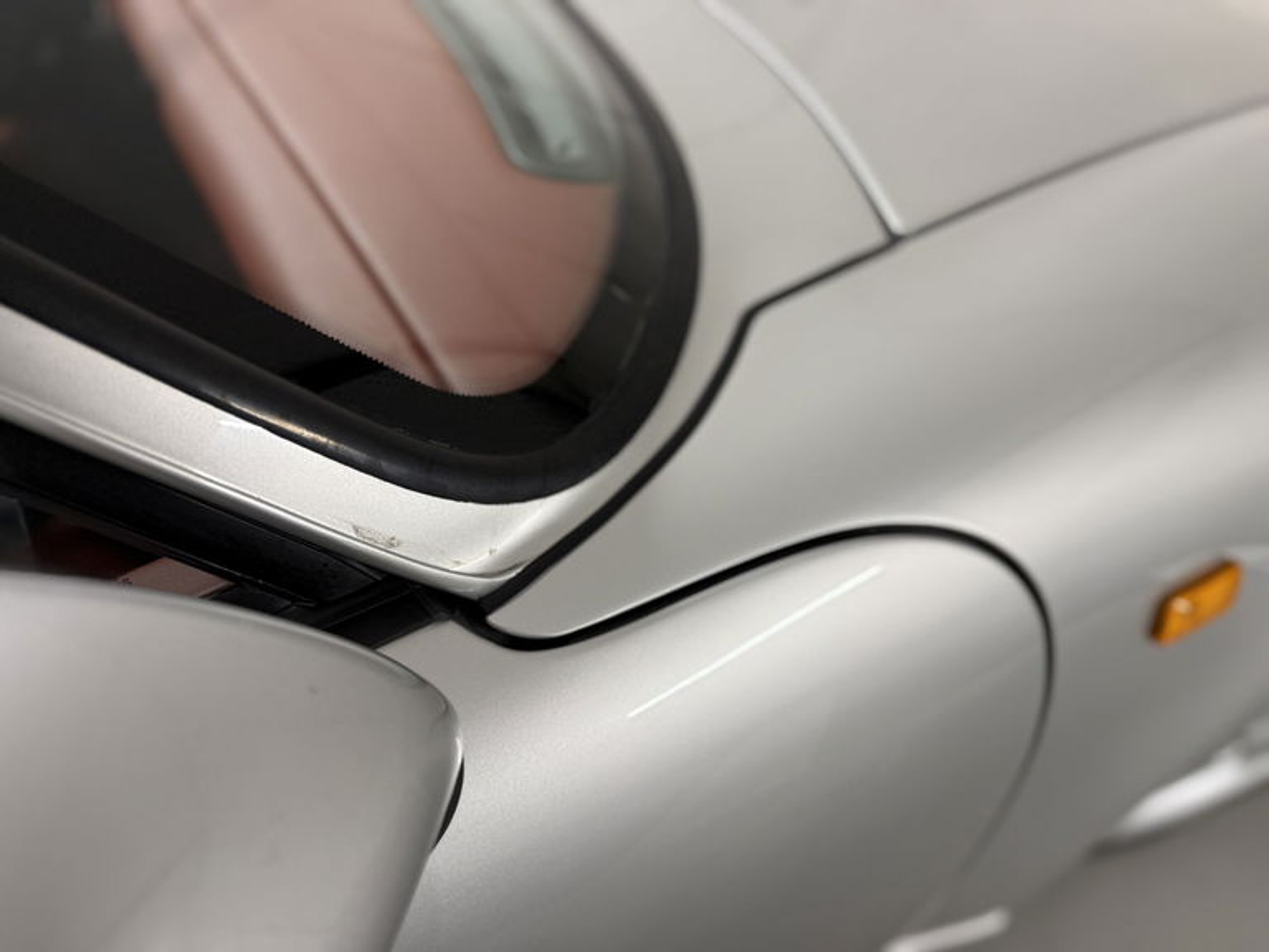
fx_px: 880
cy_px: 476
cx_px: 634
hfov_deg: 71.6
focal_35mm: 24
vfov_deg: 56.8
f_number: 1.78
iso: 200
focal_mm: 6.76
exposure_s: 1/50
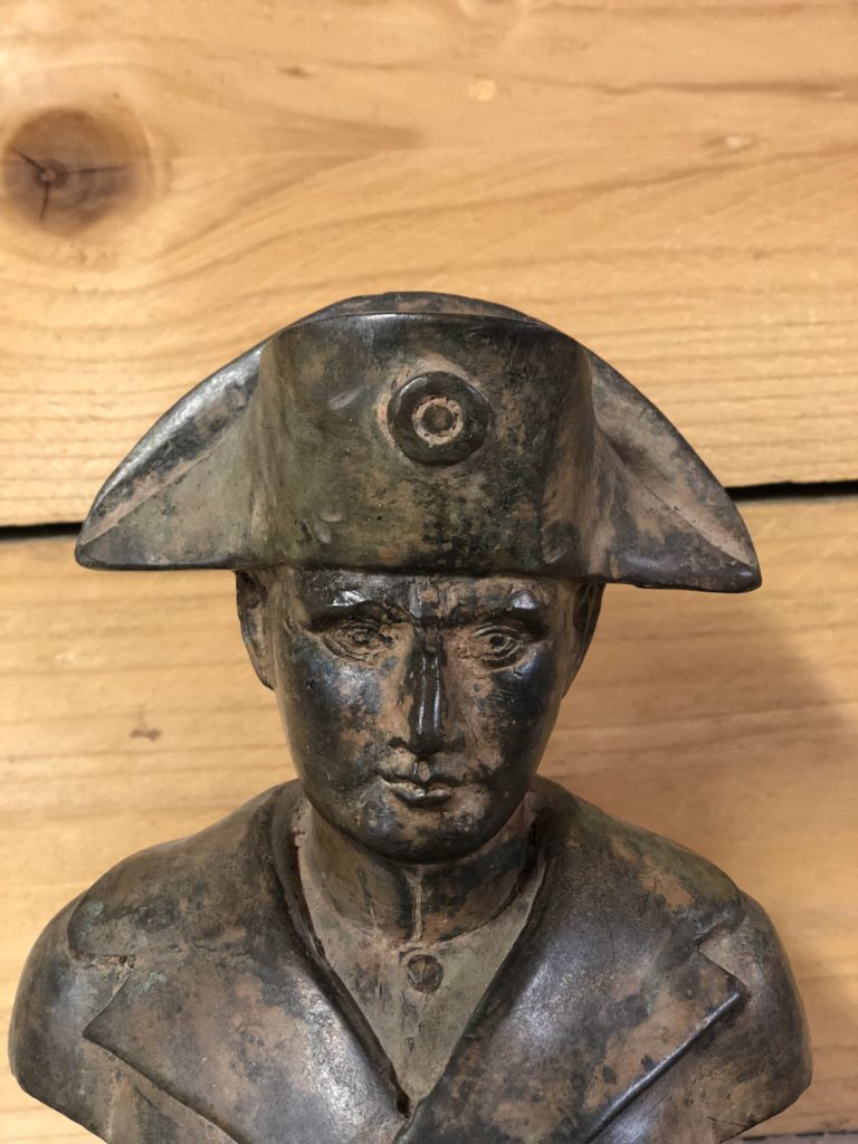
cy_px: 572
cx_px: 429
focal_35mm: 52
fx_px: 1719
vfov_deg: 36.8
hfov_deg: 28.0
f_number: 2.4
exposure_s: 1/14
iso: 160
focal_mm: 6
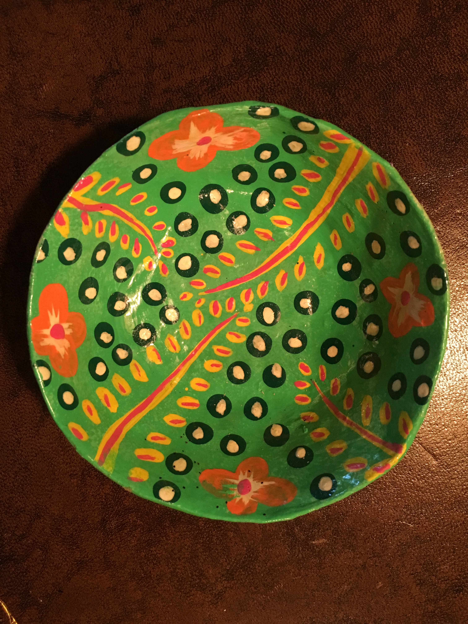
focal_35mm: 29
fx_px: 523
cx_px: 234
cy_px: 312
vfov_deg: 61.7
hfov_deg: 48.2
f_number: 2.2
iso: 200
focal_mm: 4.15
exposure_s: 1/30
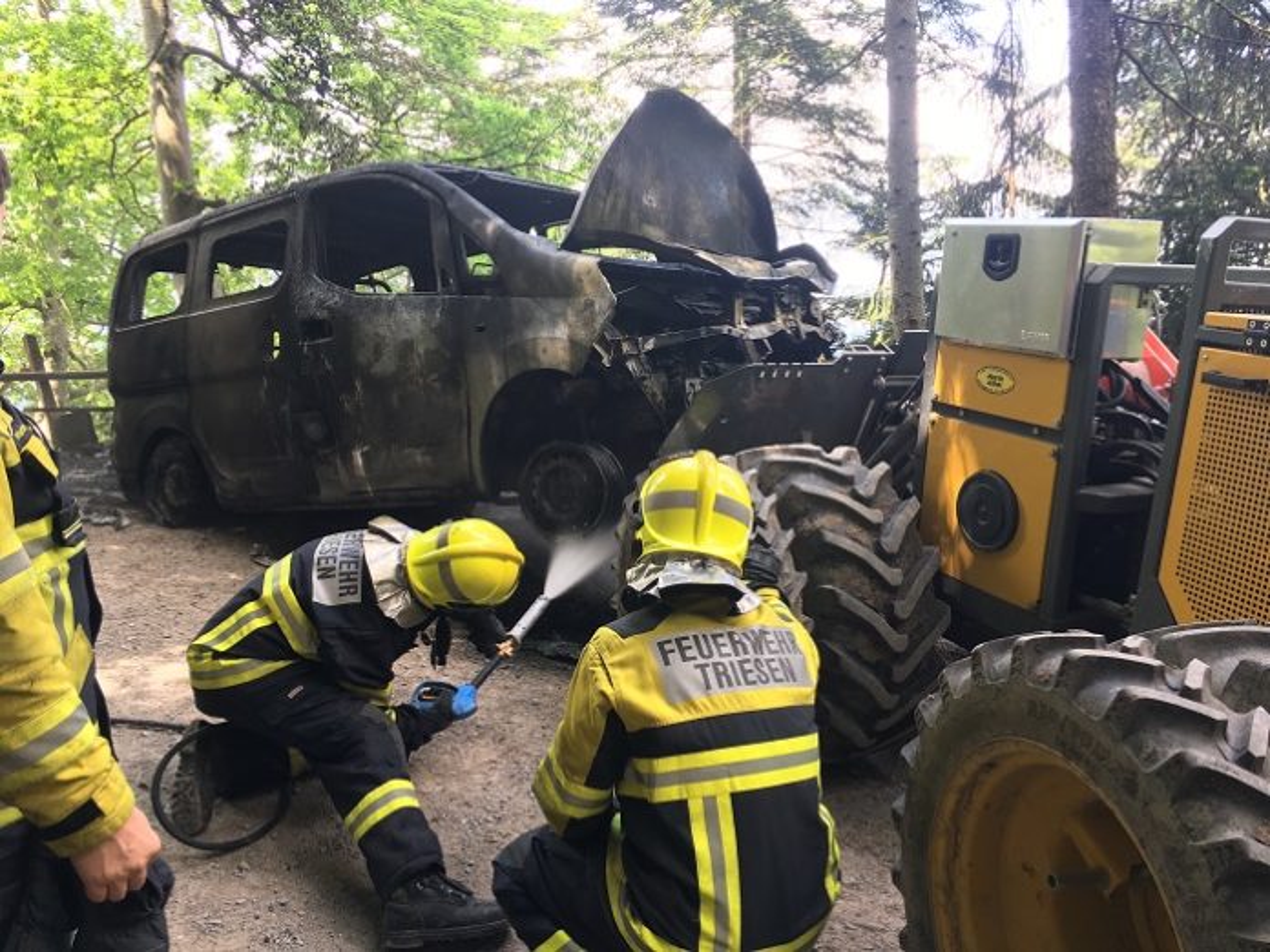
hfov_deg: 61.7
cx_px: 635
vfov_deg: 48.2
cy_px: 476
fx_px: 1064
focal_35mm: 29
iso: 25
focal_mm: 4.15
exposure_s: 1/50
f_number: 2.2
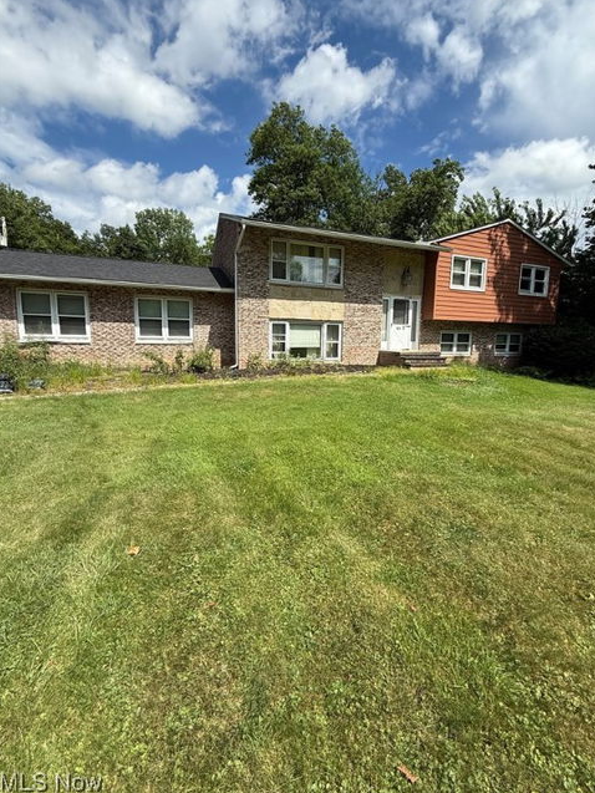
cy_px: 382
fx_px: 344
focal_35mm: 15
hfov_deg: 81.7
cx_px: 311
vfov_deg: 98.1
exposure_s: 1/1698
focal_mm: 2.22
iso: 50
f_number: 2.2
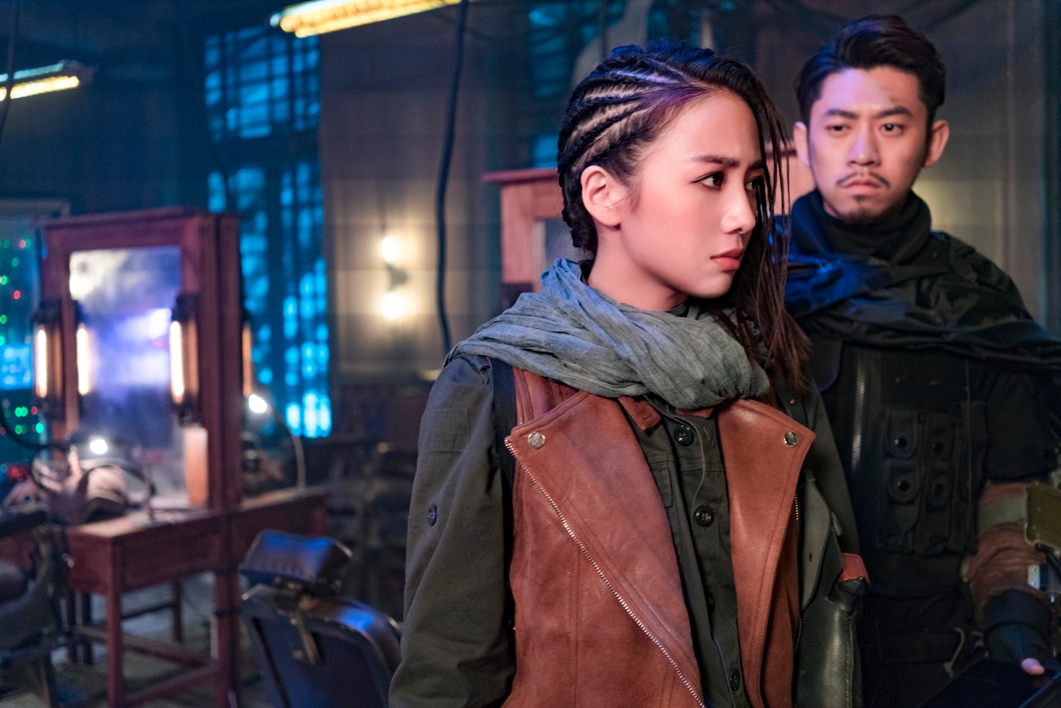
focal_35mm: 35
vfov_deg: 37.9
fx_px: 1032
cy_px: 354
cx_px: 530
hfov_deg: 54.4
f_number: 2.8
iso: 1600
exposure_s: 1/40
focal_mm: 35
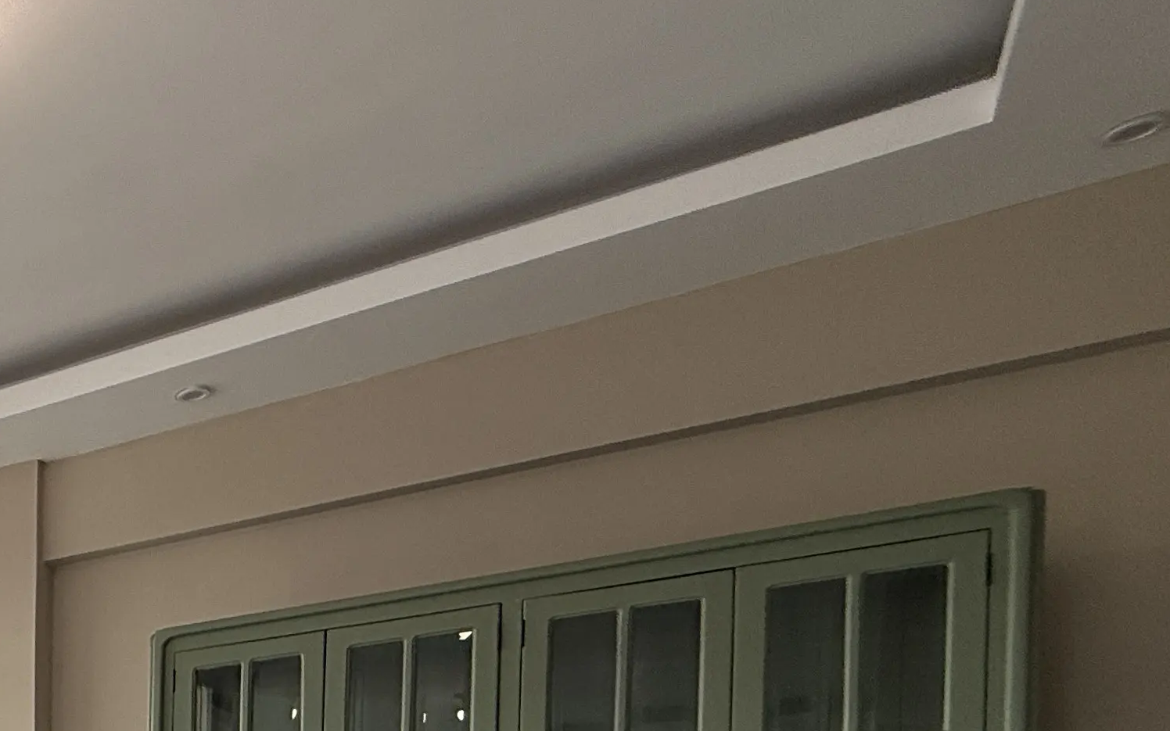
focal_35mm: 40
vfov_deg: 26.5
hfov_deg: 35.4
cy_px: 976
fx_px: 1275
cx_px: -317
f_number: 2.2
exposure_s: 1/235
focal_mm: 2.22
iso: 64
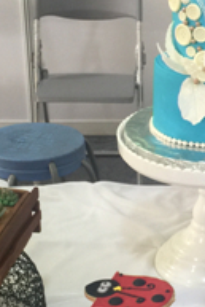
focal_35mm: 86
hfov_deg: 15.7
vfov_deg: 23.6
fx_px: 733
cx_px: 194
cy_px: 164
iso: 50
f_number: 2.2
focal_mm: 4.15
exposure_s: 1/33
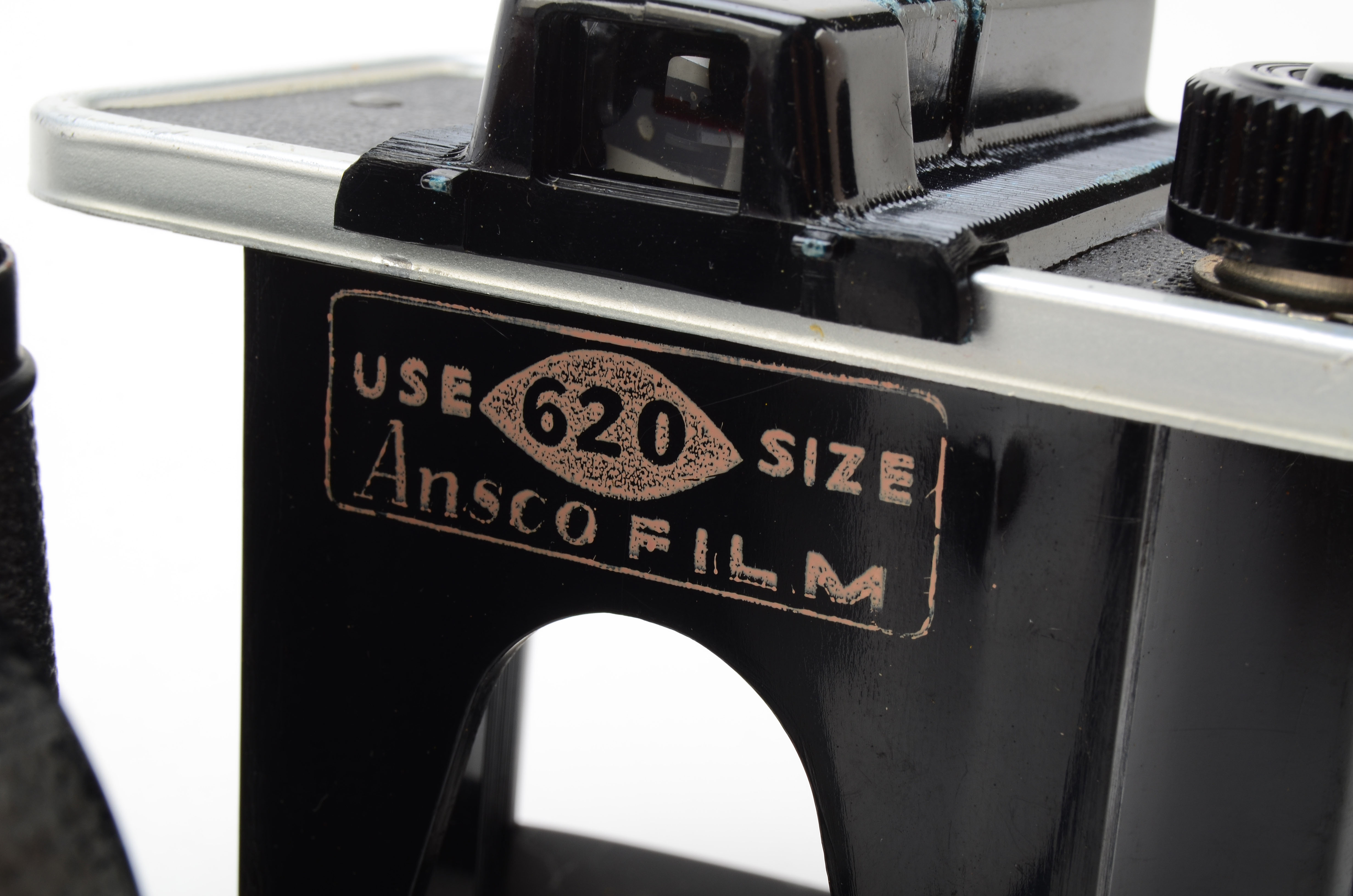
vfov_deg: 16.5
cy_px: 448
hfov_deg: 24.7
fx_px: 3094
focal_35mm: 82
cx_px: 676
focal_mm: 55
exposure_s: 1/160
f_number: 18
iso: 100
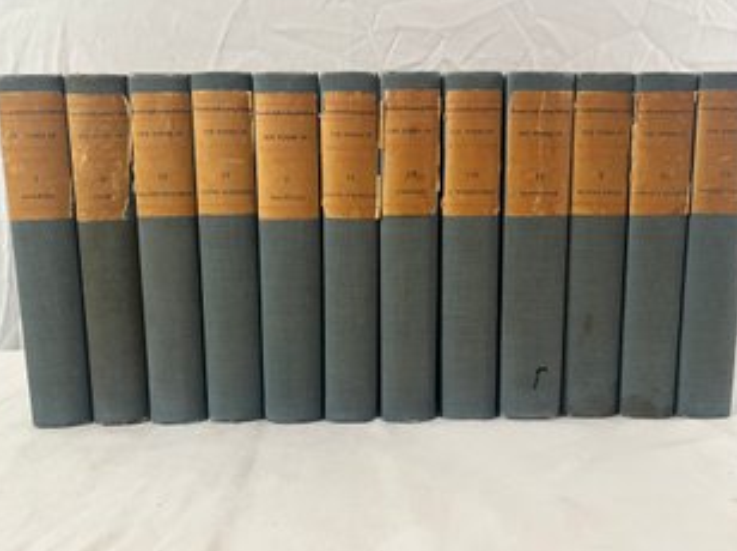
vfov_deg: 48.0
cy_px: 246
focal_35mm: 29
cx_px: 372
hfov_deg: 61.7
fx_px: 616
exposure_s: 1/60
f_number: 1.6
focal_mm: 5.1
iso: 125
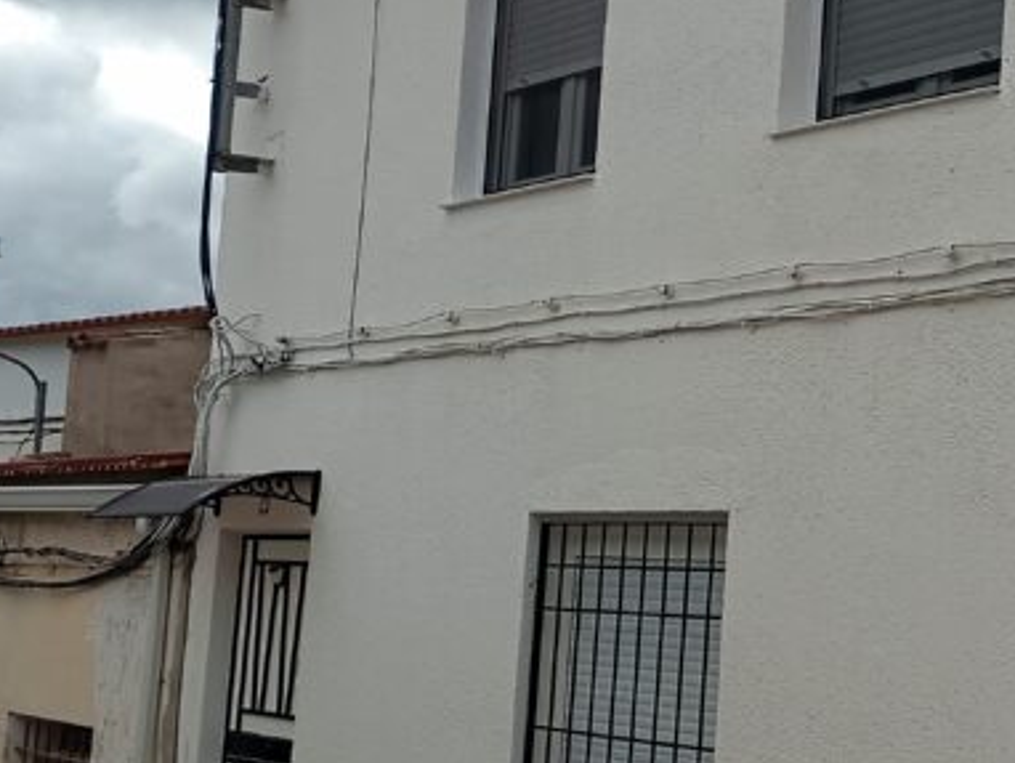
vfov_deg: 21.9
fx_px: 1966
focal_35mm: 67
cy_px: 449
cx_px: 911
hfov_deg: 27.9
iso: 100
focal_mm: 4.74
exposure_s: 1/576
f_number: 1.79
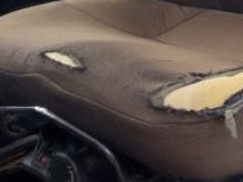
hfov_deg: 18.1
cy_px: -97
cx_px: 265
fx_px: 738
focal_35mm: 105
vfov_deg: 13.3
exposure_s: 1/122
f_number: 1.8
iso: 64
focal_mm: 3
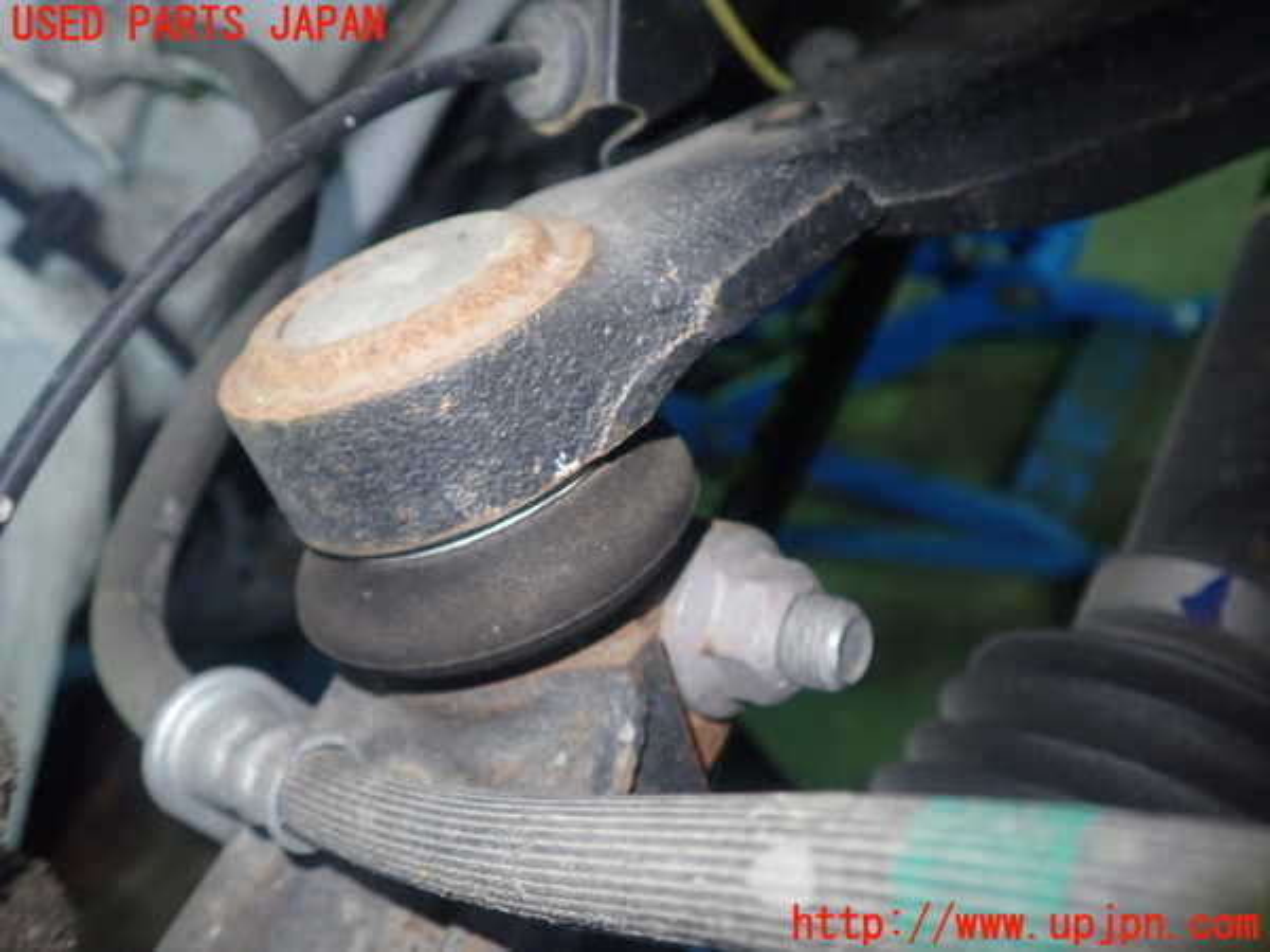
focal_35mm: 30
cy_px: 476
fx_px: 1101
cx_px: 635
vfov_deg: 46.8
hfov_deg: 60.0
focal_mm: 5.4
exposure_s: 1/30
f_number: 2.3
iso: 400
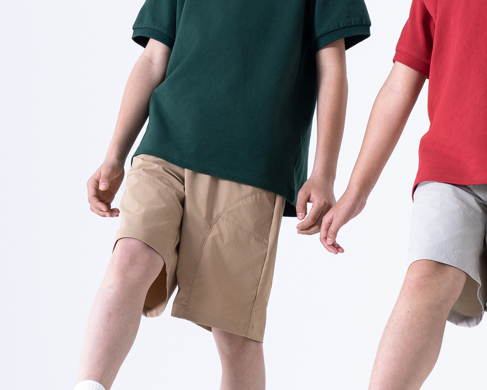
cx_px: 366
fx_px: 1816
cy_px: 139
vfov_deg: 12.2
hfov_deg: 15.2
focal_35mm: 126
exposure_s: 1/125
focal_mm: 59
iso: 100
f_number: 10
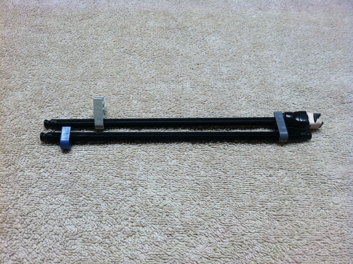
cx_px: 176
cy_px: 132
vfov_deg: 40.6
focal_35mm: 35
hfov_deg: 52.7
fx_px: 356
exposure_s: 1/60
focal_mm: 3.85
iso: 100
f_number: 2.8
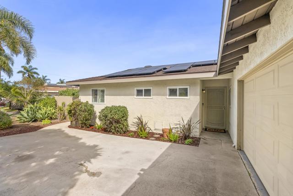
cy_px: 98
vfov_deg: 73.9
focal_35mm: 16
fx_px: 130
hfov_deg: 96.7
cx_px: 146
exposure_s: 1/400
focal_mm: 16
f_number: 8
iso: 500
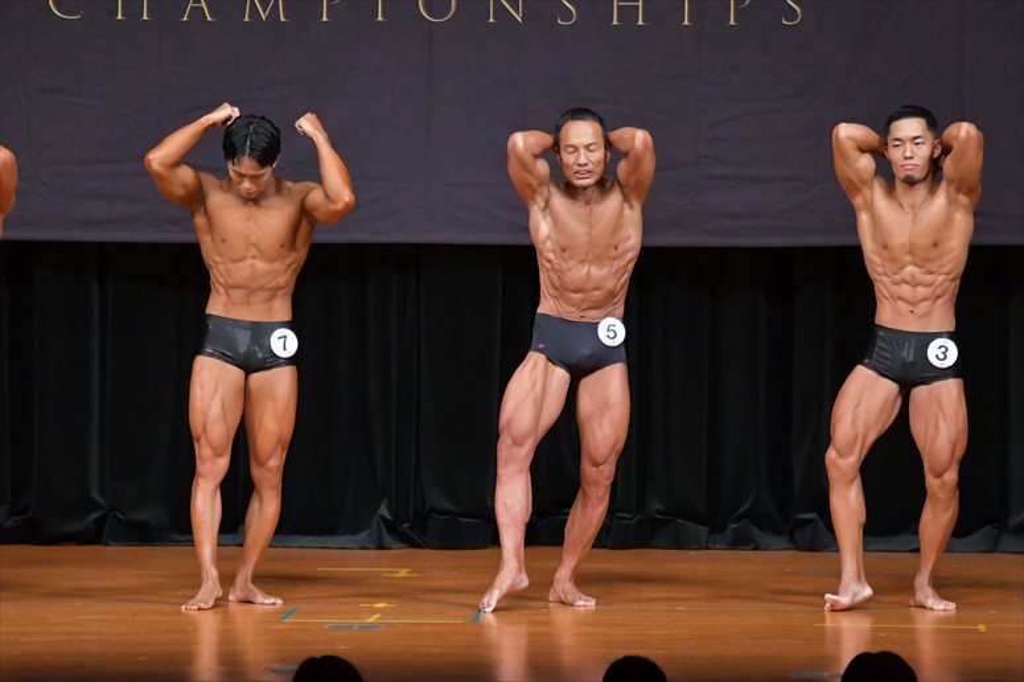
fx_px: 7250
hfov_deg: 8.1
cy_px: 341
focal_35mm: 255
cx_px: 512
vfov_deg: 5.4
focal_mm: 170
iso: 5000
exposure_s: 1/400
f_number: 5.6
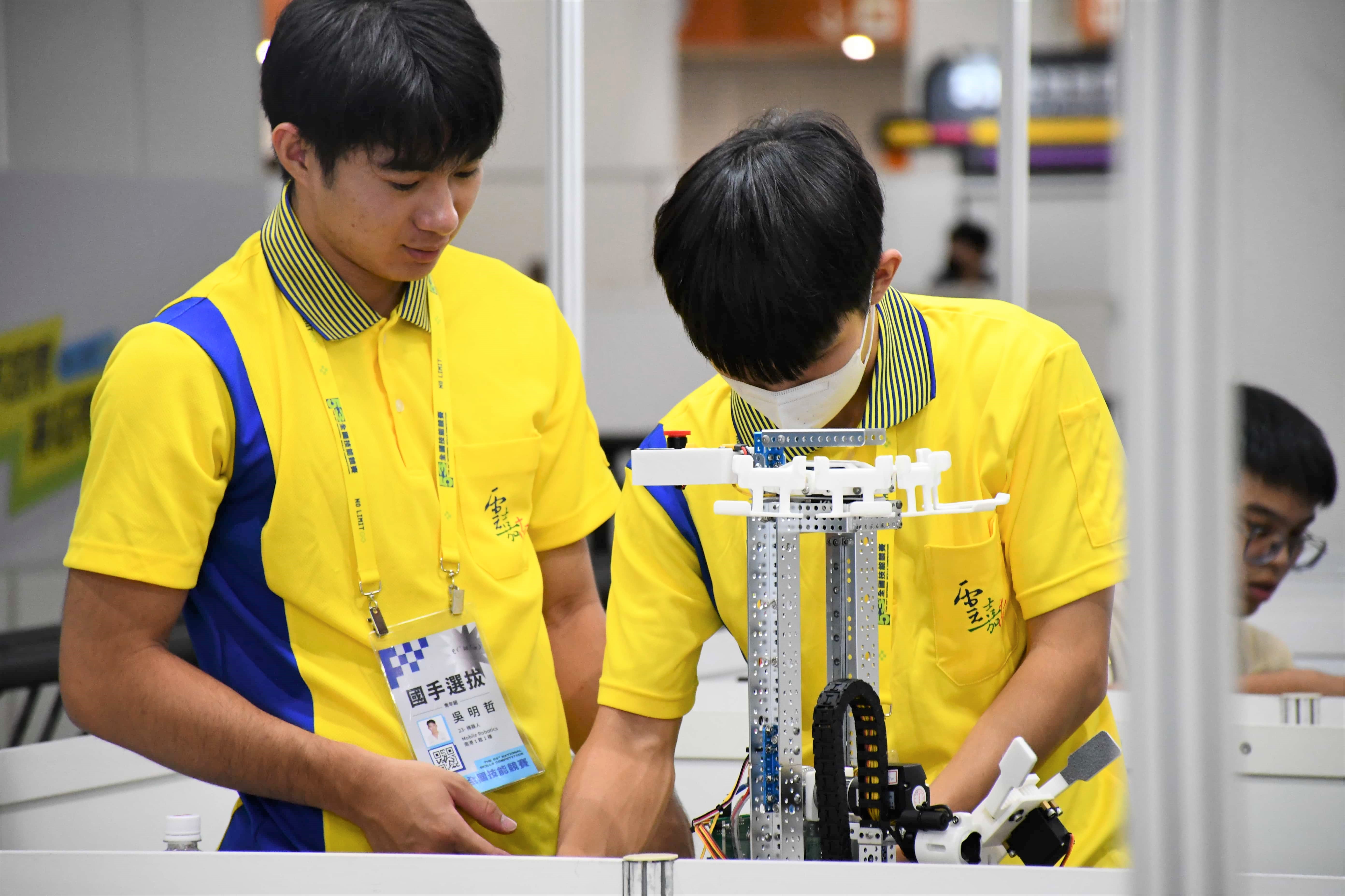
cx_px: 672
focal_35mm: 210
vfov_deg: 6.5
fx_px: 7845
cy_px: 448
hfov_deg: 9.8
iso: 2800
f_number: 5.6
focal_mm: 140
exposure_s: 1/250
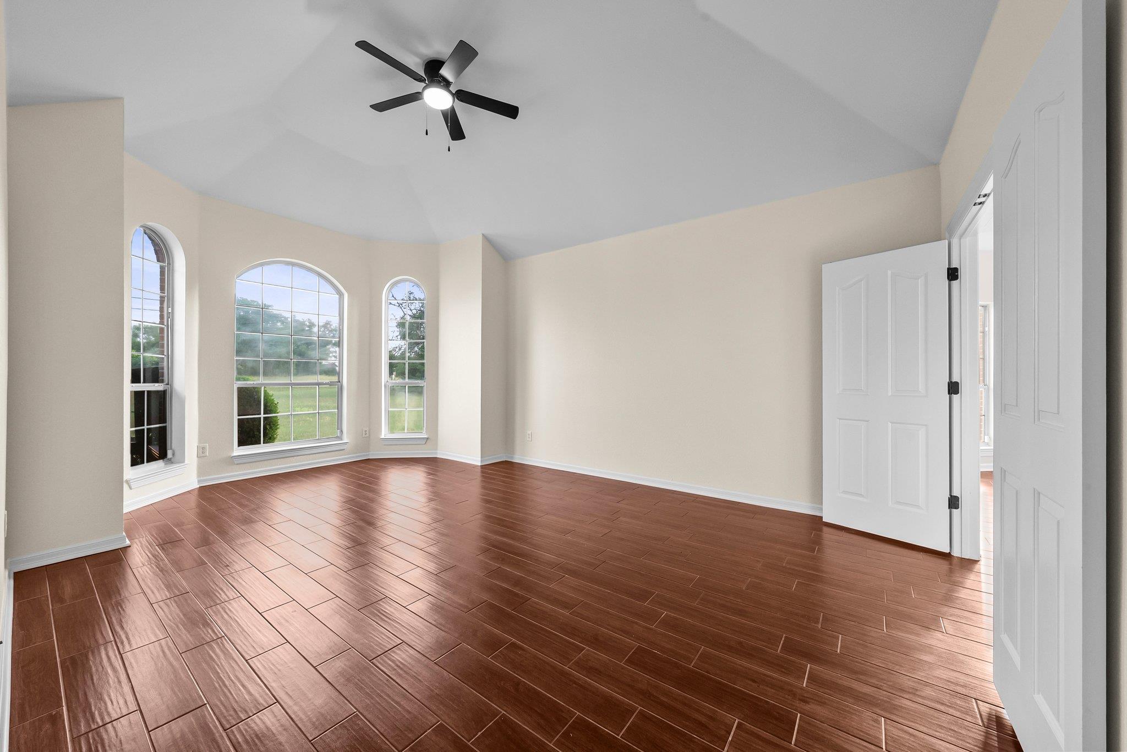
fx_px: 407
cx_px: 564
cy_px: 376
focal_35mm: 13
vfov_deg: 85.5
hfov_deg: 108.3
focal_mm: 13
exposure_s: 1/5
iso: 1600
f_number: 11
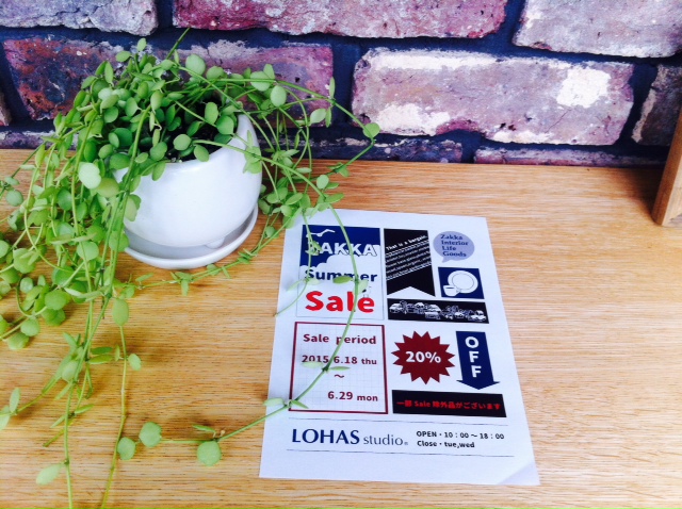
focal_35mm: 35
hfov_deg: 52.7
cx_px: 341
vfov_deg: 40.6
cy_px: 254
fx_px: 689
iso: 100
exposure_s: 1/120
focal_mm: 3.85
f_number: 2.8
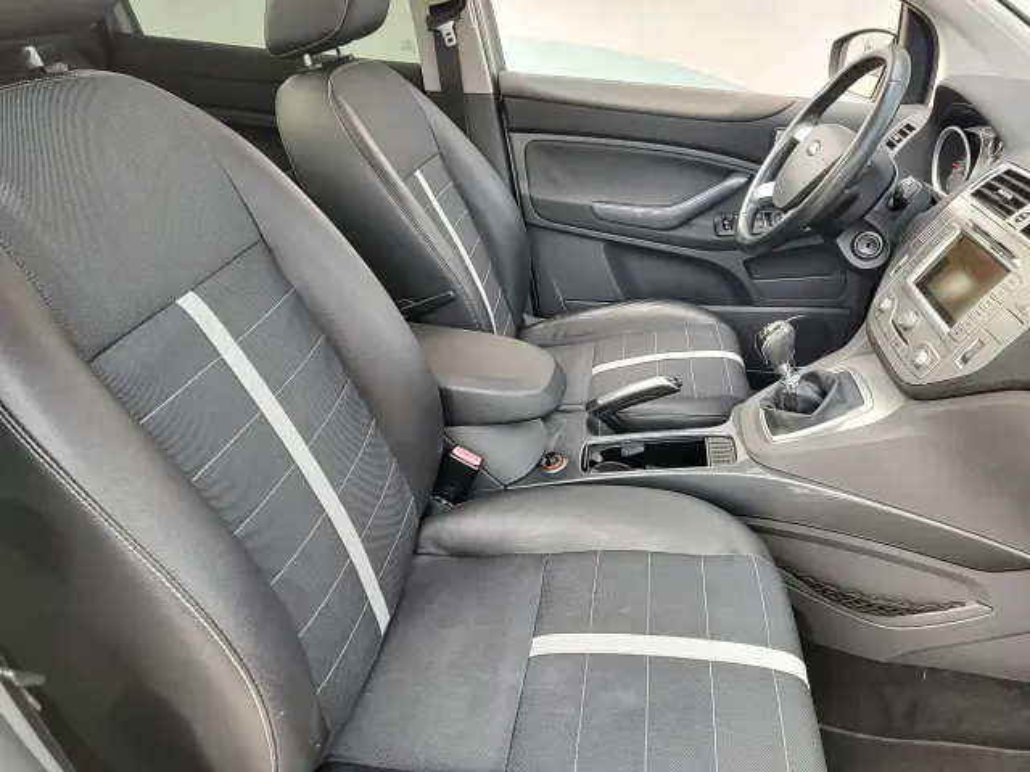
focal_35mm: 23
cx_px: 515
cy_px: 386
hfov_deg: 73.9
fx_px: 684
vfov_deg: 58.9
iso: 108
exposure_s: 1/100
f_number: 1.8
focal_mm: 5.56
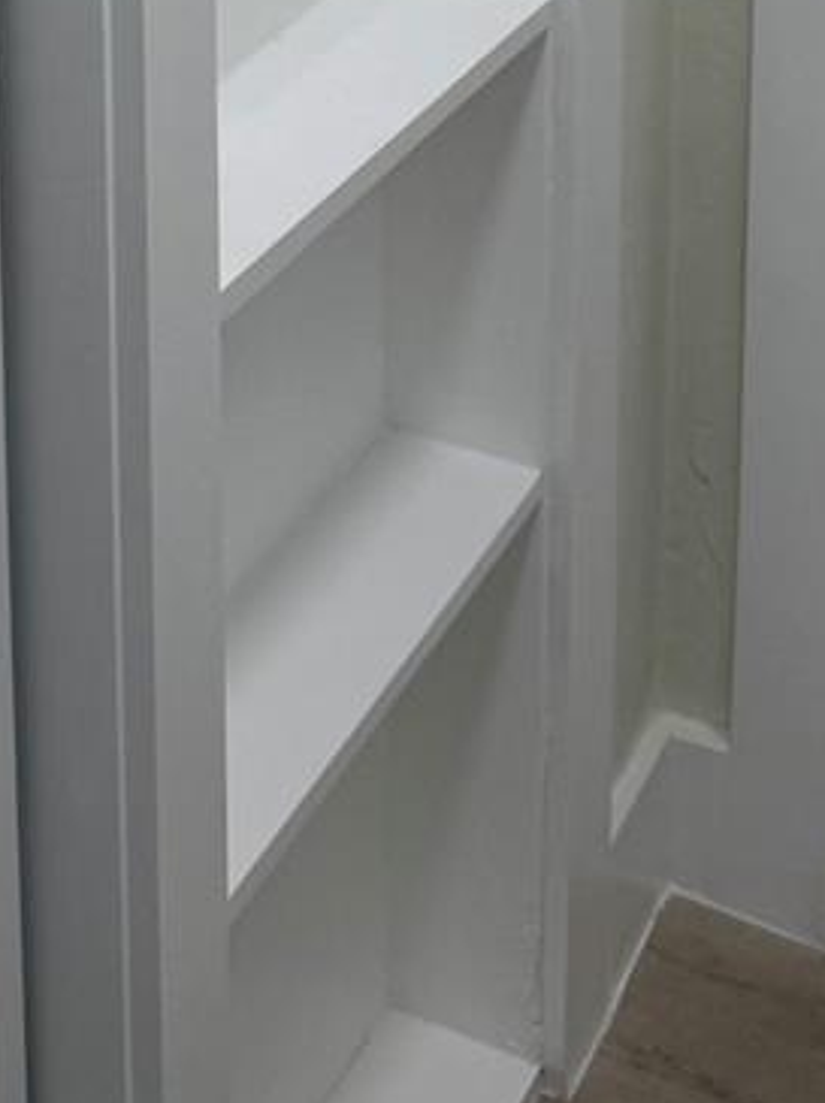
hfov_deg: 18.5
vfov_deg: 21.5
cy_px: -453
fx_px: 2515
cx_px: 236
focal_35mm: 79
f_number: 1.78
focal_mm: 6.76
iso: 64
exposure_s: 1/223
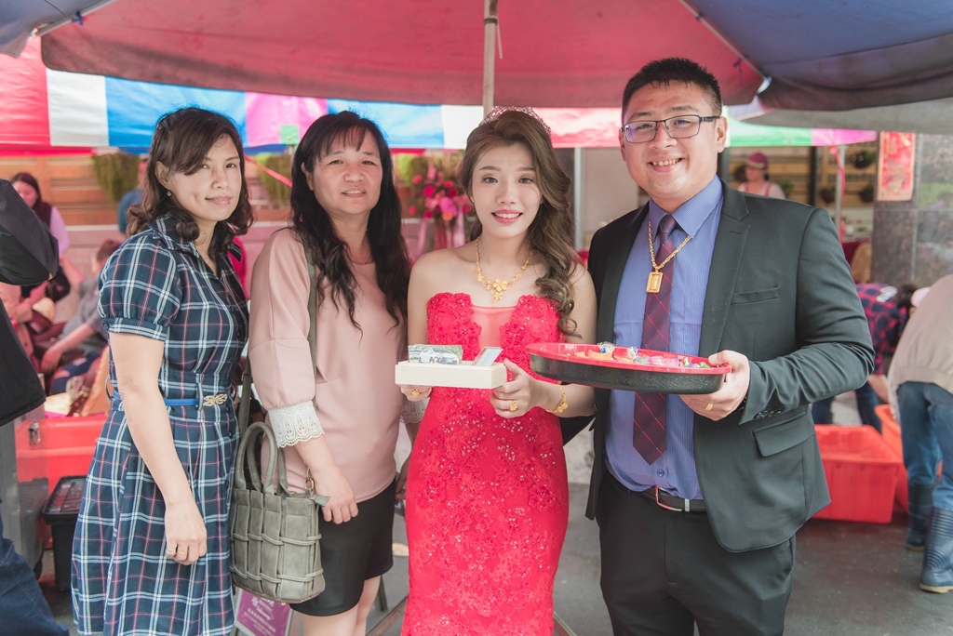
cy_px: 318
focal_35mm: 34
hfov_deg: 55.8
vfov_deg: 38.9
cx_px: 476
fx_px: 901
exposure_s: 1/500
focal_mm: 34
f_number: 3.2
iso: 1000
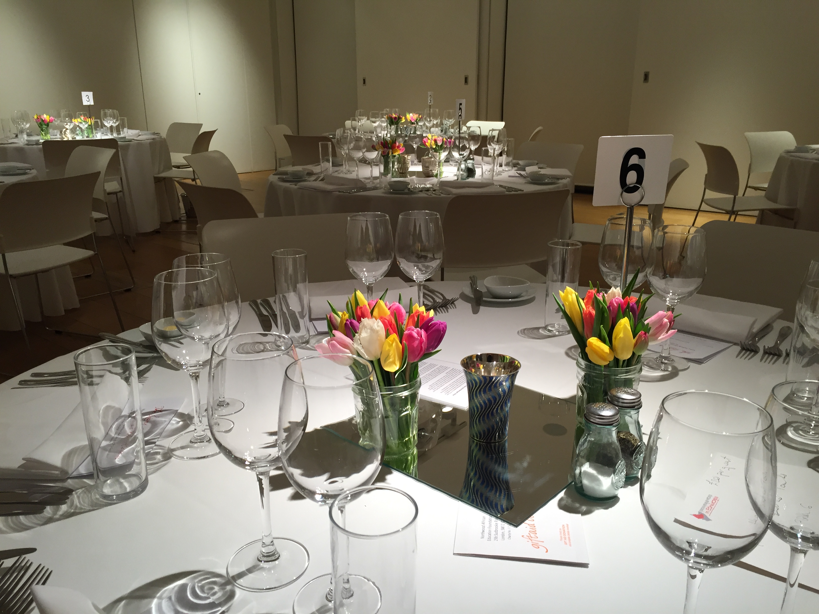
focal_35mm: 29
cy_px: 307
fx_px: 686
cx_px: 410
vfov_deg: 48.2
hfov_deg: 61.7
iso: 32
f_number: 2.2
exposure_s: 1/33
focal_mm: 4.15
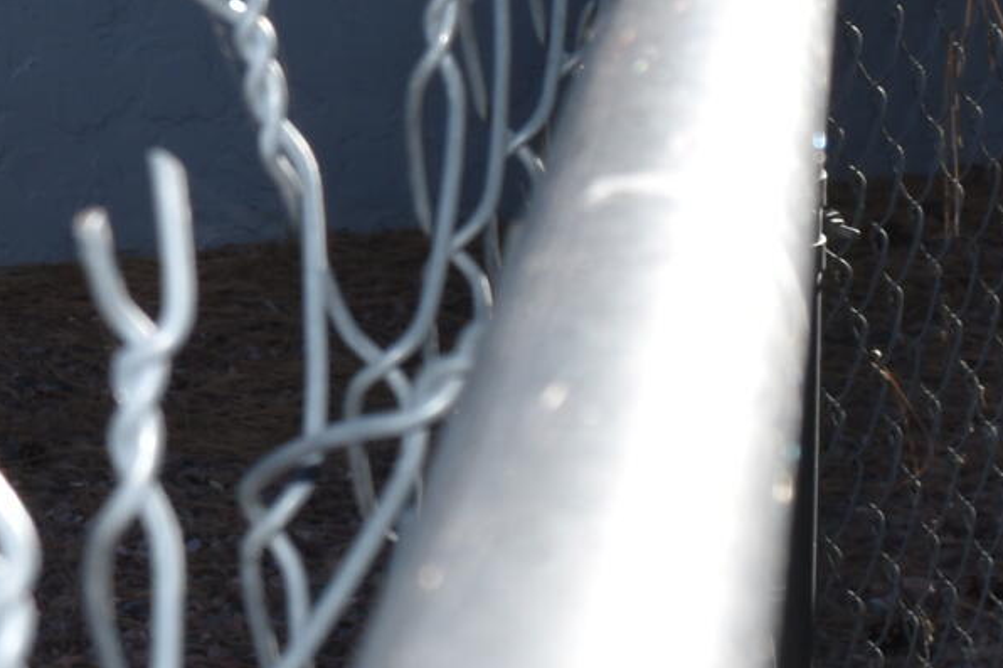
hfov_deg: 13.5
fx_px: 3788
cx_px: -823
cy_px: -192
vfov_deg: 9.9
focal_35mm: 136
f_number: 7.1
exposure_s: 1/200
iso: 100
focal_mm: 18
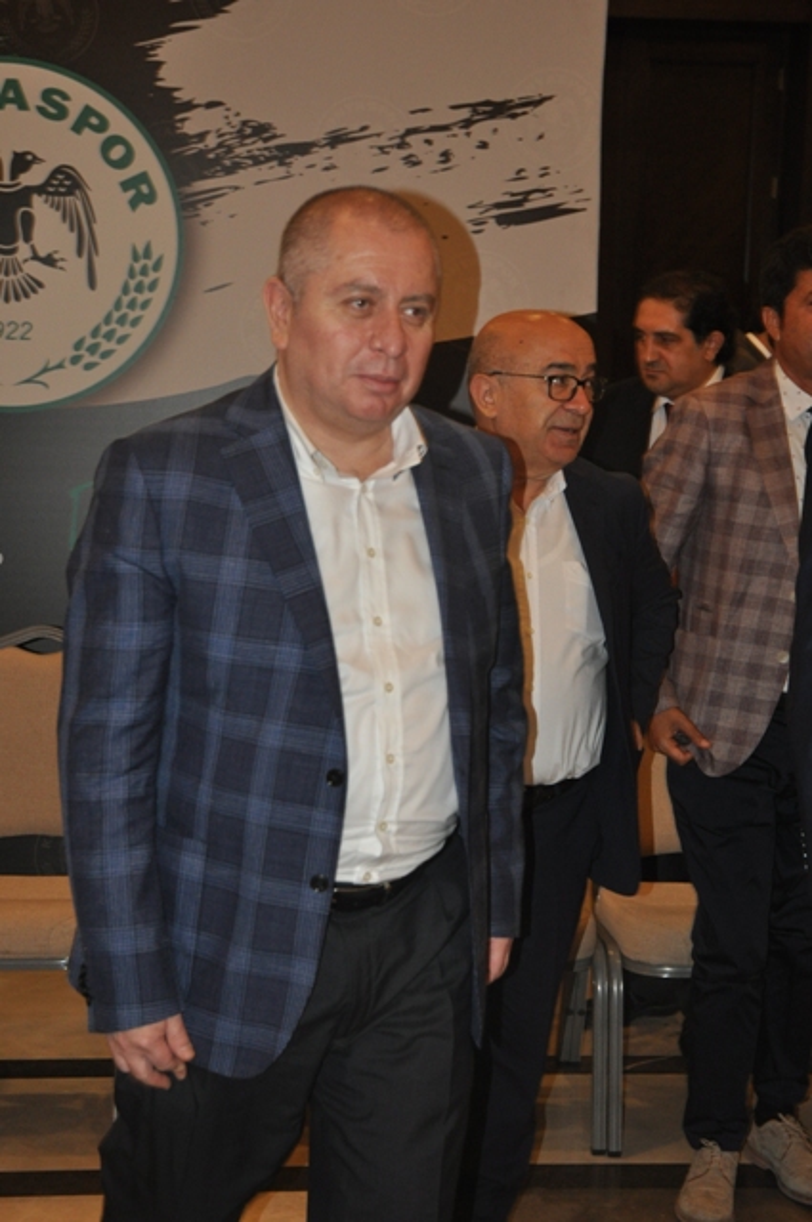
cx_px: 406
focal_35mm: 66
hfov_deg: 20.6
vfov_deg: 30.5
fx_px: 2239
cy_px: 611
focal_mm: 44
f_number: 4.2
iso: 800
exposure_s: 1/60
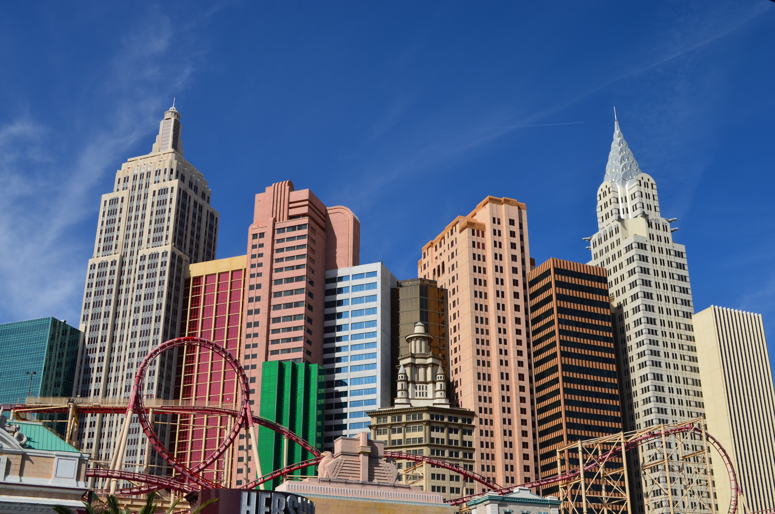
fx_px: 902
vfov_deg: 31.8
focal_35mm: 42
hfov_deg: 46.5
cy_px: 257
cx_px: 388
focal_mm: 28
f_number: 13
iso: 100
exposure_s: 1/200
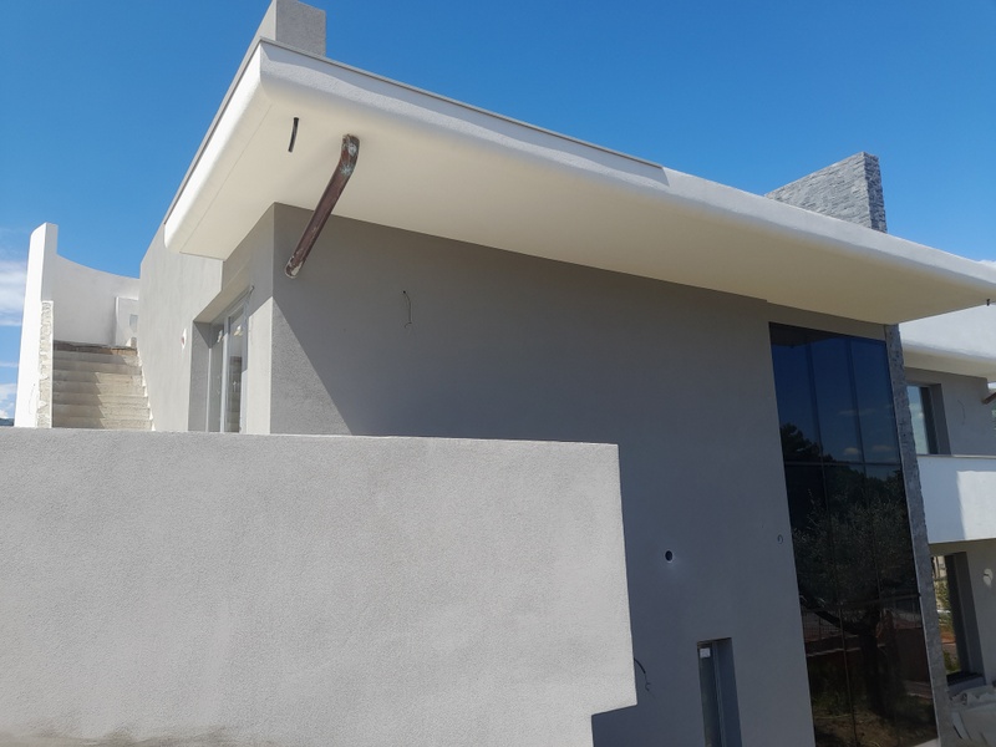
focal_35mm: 25
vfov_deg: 54.9
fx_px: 719
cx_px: 498
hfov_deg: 69.4
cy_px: 374
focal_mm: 4.6
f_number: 2
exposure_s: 1/612
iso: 20
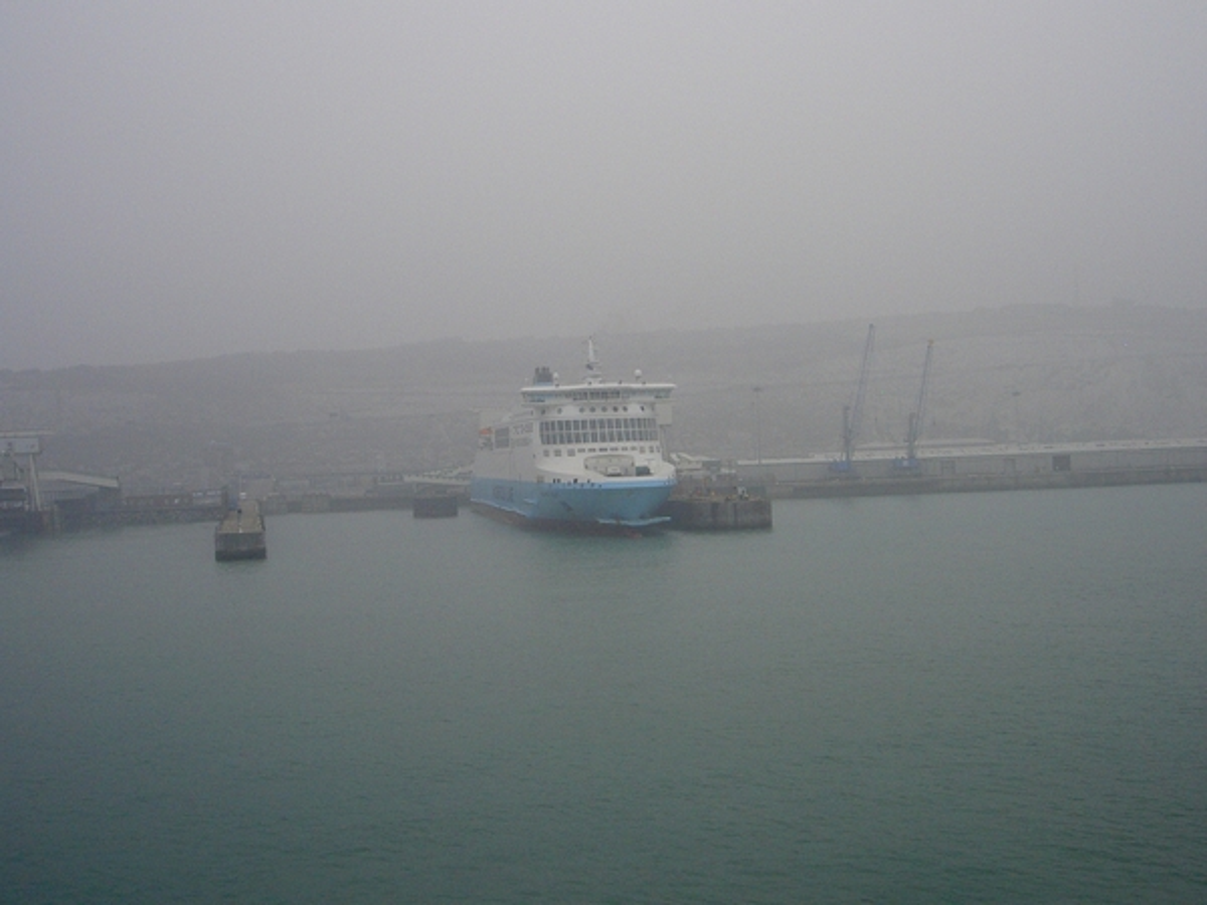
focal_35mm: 39
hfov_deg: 47.9
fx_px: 1360
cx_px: 604
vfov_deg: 36.8
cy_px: 452
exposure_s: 1/400
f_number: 4.7
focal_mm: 8
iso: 200
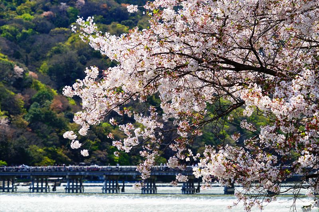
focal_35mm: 105
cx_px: 160
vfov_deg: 13.0
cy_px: 106
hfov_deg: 19.5
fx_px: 930
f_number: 8
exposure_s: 1/250
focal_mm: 105
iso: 125
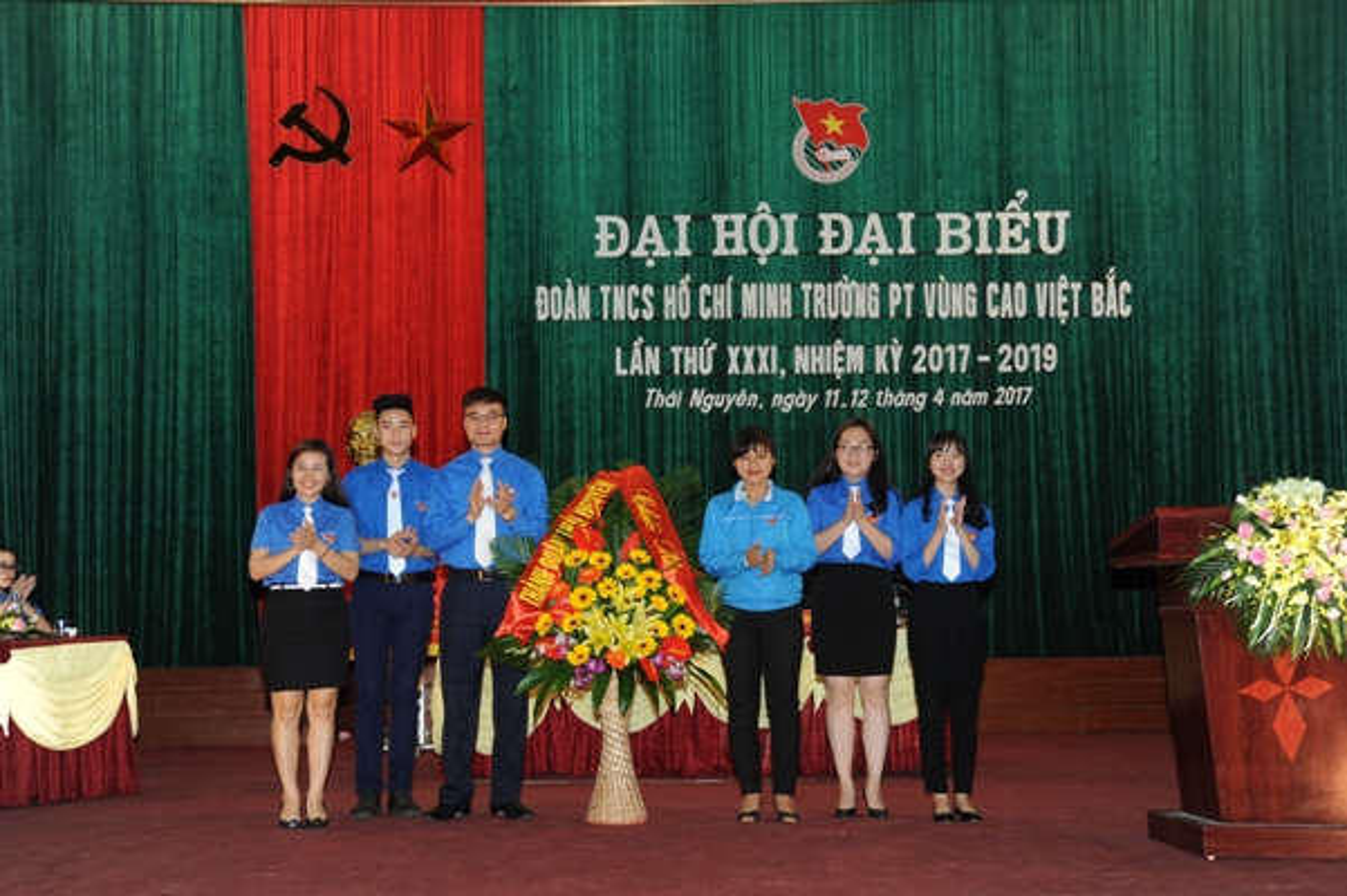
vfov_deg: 28.0
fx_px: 1795
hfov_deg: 41.1
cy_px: 448
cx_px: 674
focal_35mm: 48
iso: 400
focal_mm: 48
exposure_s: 1/80
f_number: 5
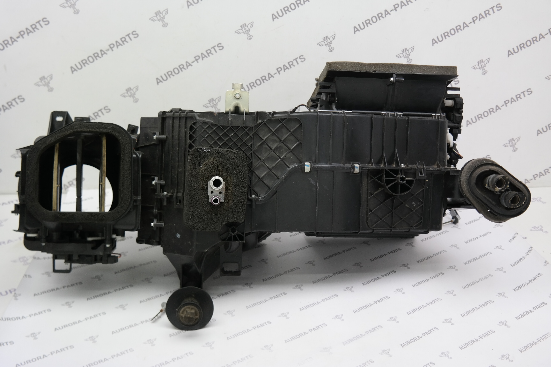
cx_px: 276
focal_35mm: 38
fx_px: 582
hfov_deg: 50.7
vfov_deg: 35.1
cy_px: 184
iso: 200
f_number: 4
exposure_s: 1/50
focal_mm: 25
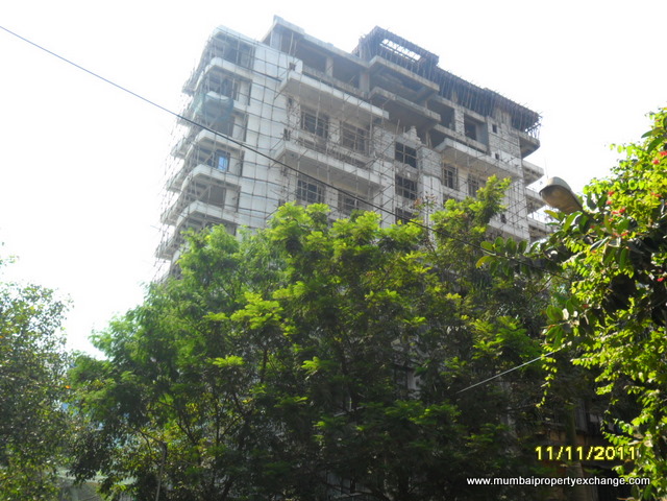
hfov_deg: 50.1
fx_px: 713
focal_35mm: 37
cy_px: 250
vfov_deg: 38.7
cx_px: 334
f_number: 4
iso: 100
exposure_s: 1/350
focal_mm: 6.6
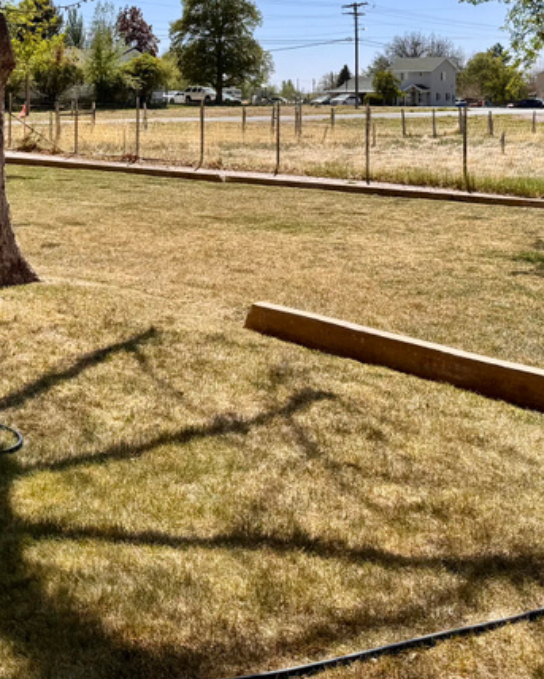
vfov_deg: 32.4
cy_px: 109
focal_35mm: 56
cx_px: 114
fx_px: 1126
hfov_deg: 26.7
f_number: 1.78
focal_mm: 6.76
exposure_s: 1/4950
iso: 80
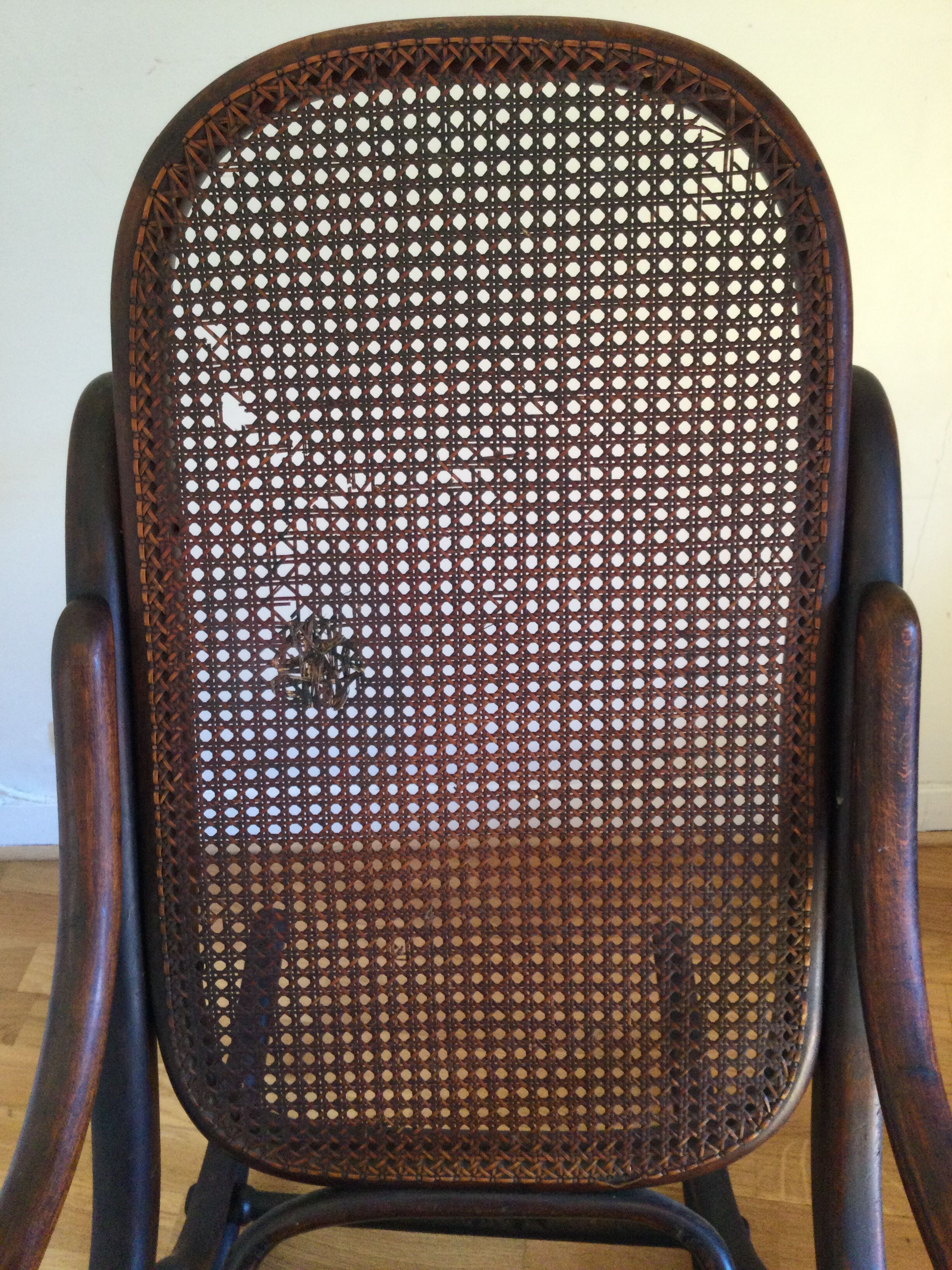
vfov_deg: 58.4
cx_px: 476
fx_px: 1137
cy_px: 635
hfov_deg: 45.4
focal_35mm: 31
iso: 50
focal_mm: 3.3
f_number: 2.4
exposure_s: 1/33
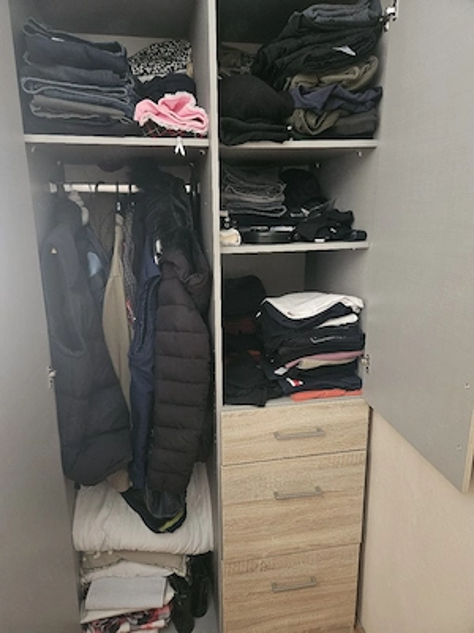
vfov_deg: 73.9
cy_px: 316
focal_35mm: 23
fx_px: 420
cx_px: 237
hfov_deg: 58.9
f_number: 1.8
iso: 1000
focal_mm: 5.4
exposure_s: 1/25
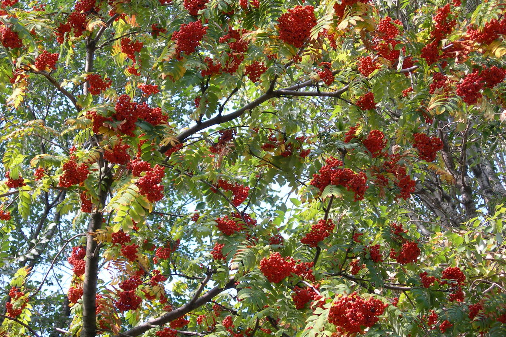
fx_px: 1209
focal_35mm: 86
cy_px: 173
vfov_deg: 15.9
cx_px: 251
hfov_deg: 23.6
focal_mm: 17
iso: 50
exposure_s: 1/61.4
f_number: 4
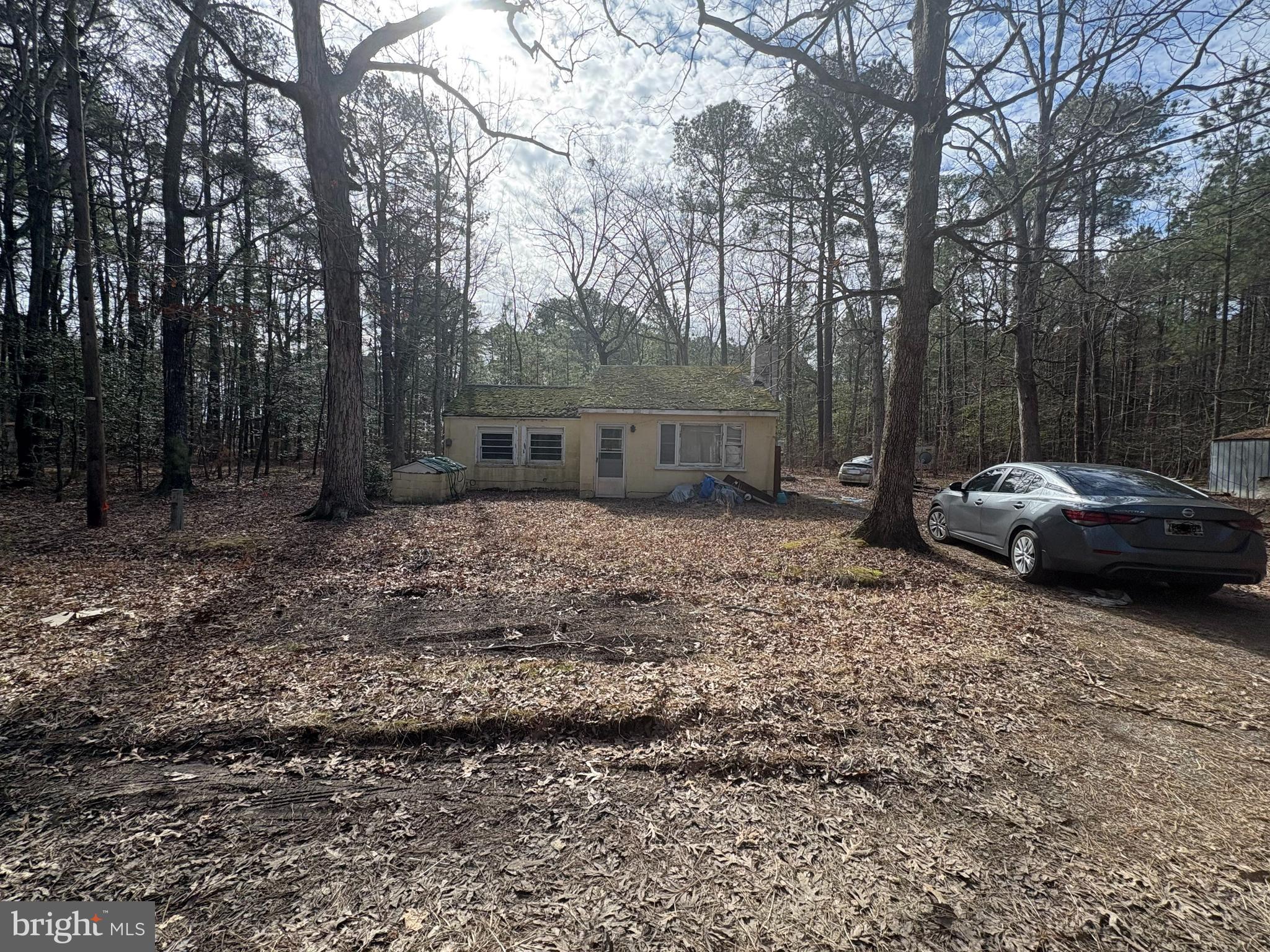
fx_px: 514
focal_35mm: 14
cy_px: 476
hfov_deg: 102.1
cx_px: 635
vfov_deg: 85.7
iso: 64
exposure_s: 1/720
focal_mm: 2.22
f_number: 2.2
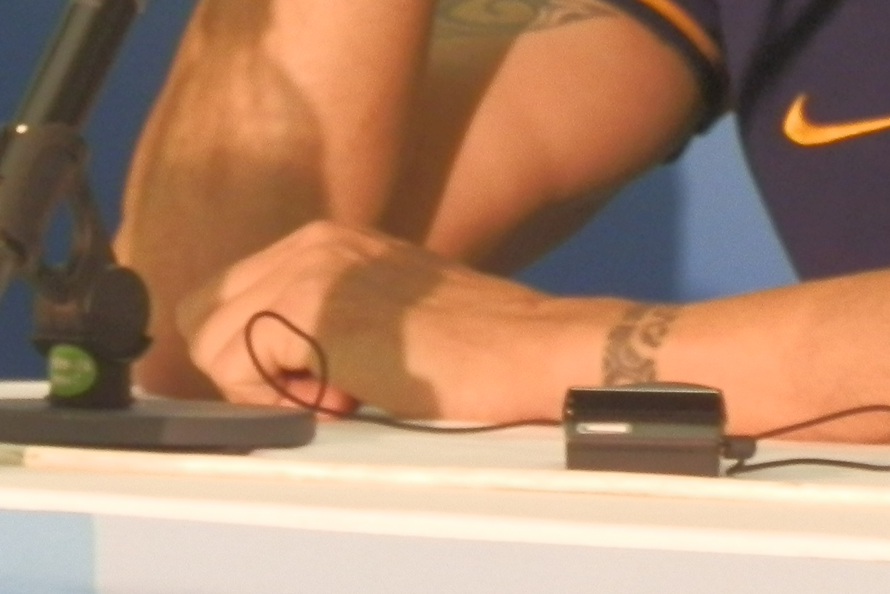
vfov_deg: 2.6
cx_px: 1045
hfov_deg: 3.9
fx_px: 12980
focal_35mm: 525
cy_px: -358
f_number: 4.2
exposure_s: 1/30
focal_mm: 28.33
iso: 200
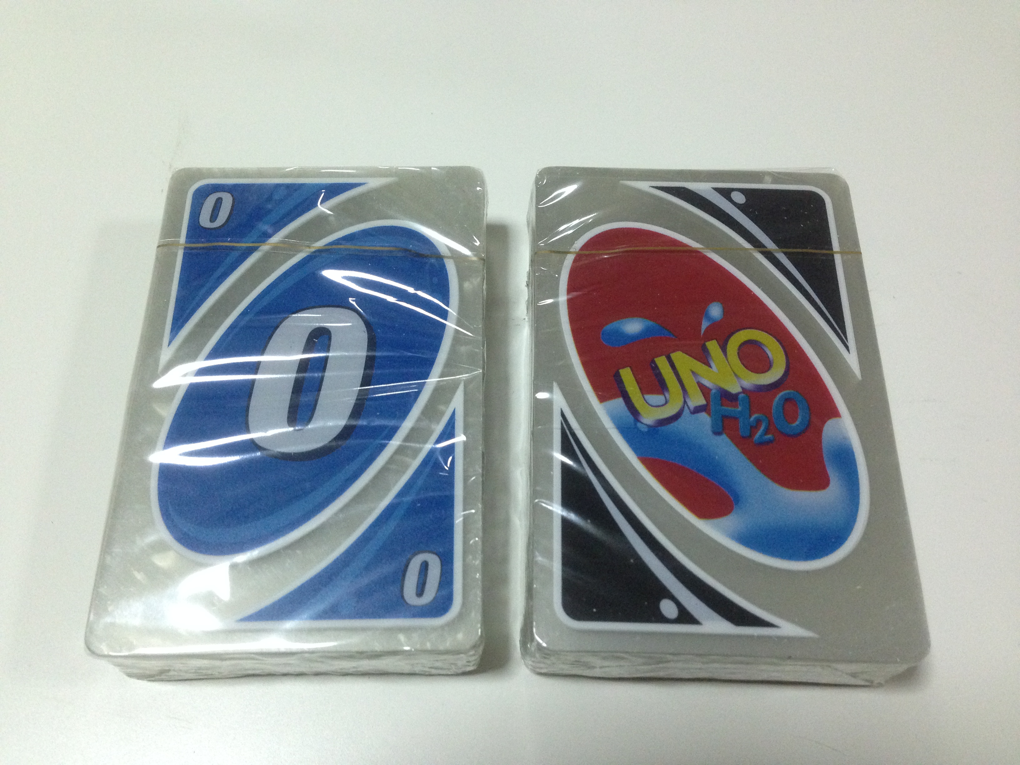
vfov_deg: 42.9
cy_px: 382
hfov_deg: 55.4
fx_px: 972
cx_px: 510
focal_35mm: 33
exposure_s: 1/20
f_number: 2.4
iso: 320
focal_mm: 4.12
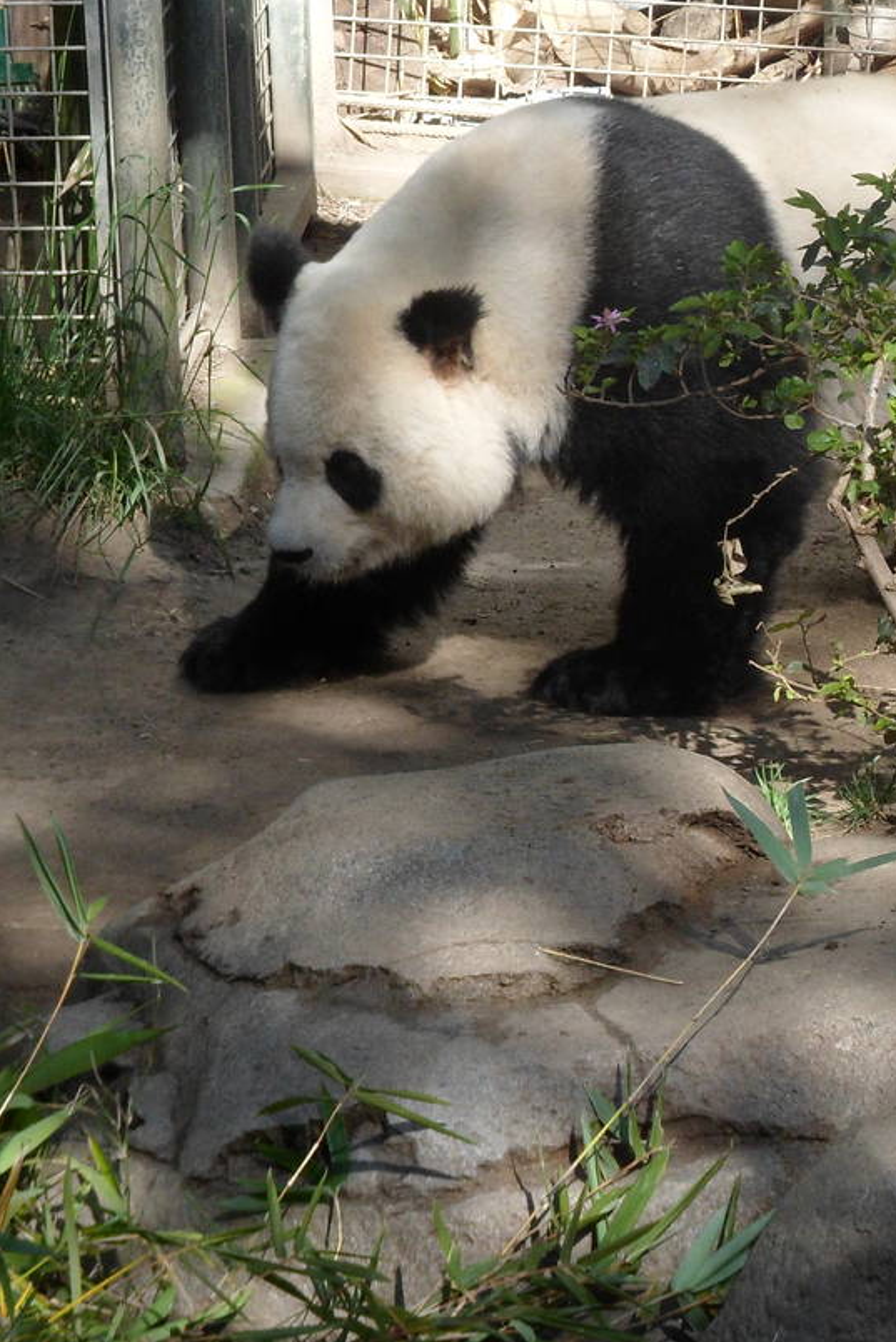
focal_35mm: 217
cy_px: 423
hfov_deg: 6.3
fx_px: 8097
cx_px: 744
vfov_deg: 9.5
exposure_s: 1/125
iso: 80
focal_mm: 17.7
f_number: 5.3
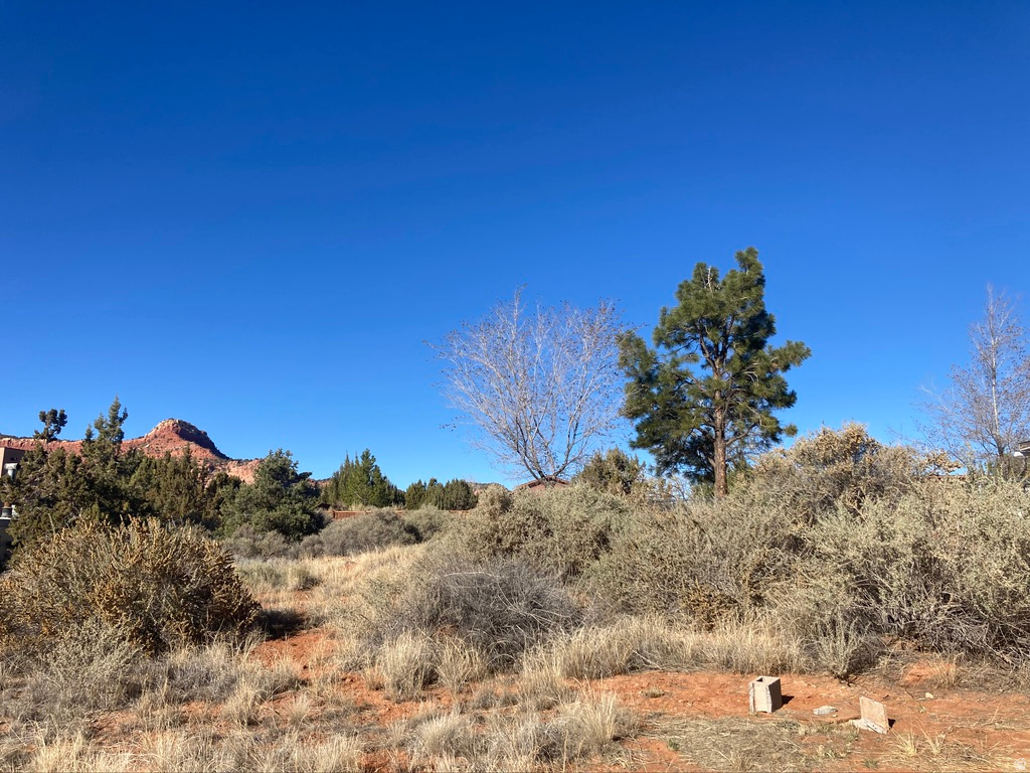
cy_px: 386
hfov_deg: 63.4
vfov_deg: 49.7
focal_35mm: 28
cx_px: 515
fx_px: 833
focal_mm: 3.99
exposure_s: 1/2000
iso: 20
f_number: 1.8
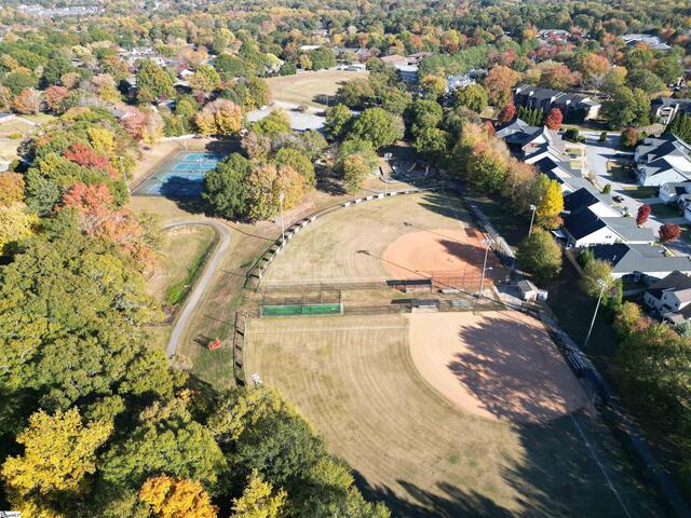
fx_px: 479
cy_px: 259
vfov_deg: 56.8
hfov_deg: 71.6
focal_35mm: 24
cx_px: 346
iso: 130
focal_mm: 6.72
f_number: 1.7
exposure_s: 1/1250
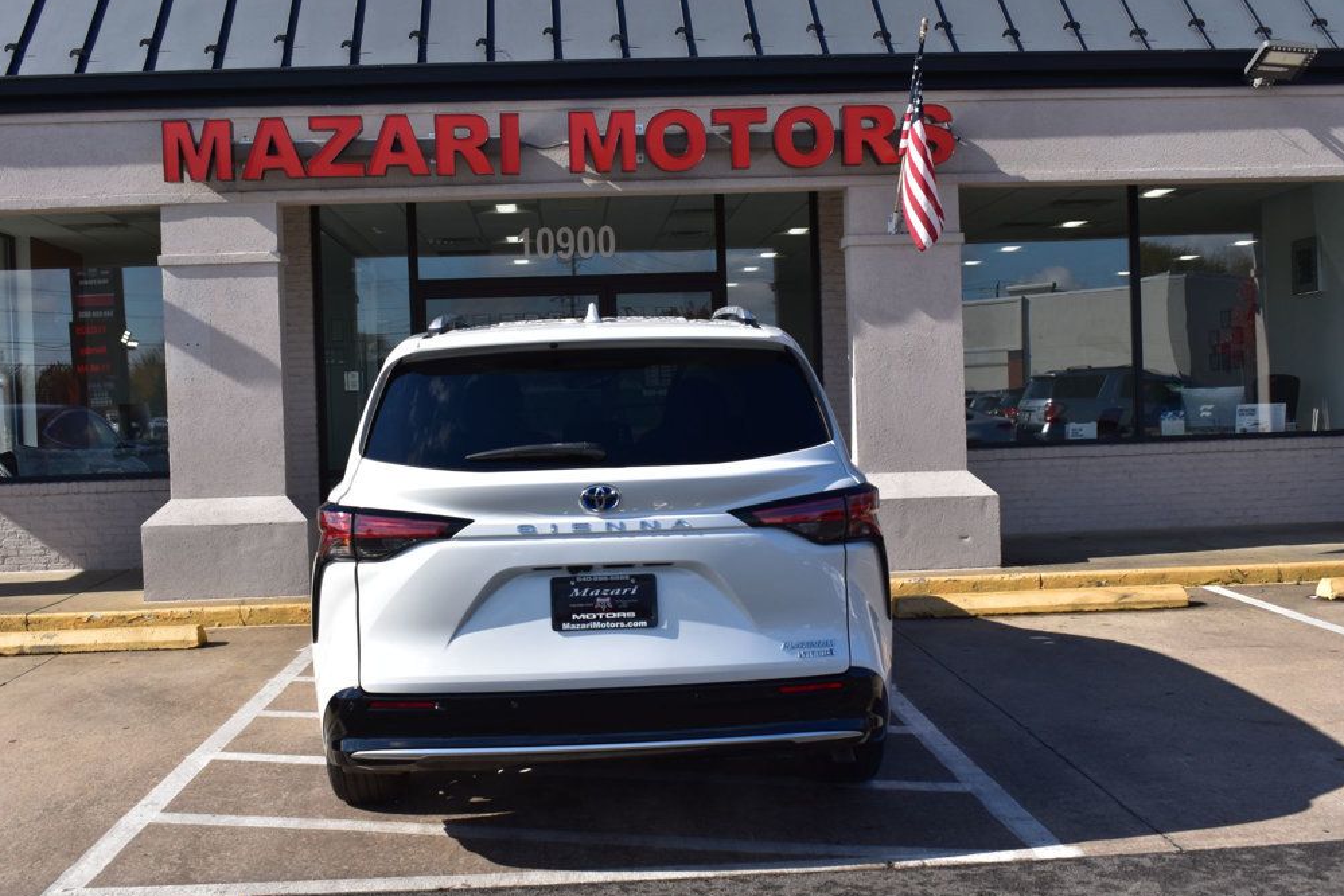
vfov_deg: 32.2
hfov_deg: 46.9
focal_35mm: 42
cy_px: 447
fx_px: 1550
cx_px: 666
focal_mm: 27
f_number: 11
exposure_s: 1/500
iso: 320
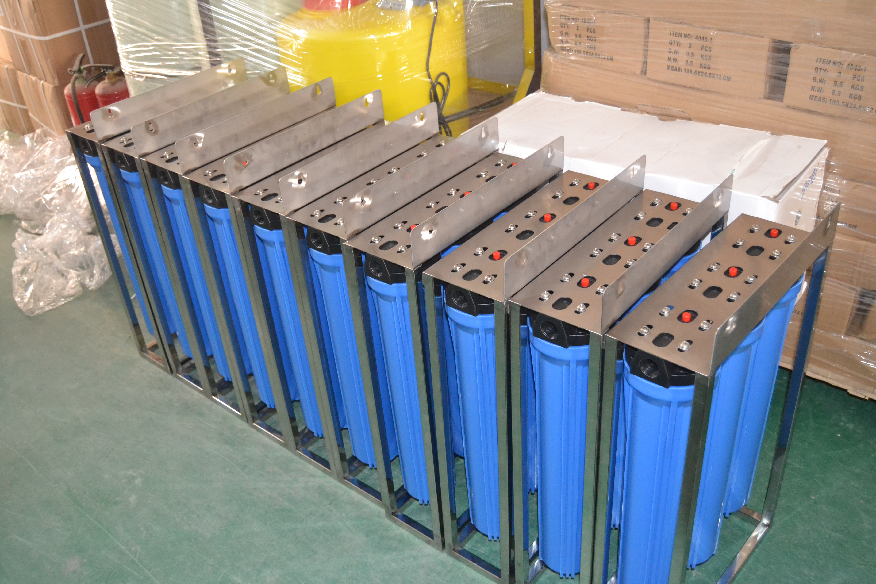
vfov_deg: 38.4
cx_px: 438
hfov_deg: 55.1
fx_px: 839
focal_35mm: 34
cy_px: 292
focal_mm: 23
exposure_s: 1/60
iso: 3200
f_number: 3.8
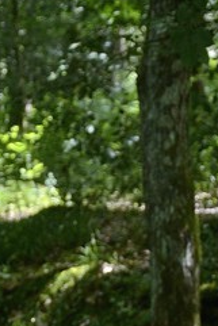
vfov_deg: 9.8
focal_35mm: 159
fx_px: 1442
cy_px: 985
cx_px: -14
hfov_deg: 8.6
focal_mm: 24
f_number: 4
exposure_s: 1/160
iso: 800
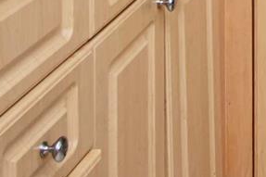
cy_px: -297
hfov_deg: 16.4
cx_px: 459
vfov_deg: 10.4
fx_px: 790
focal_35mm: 107
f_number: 5
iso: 800
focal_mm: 10
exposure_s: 1/100
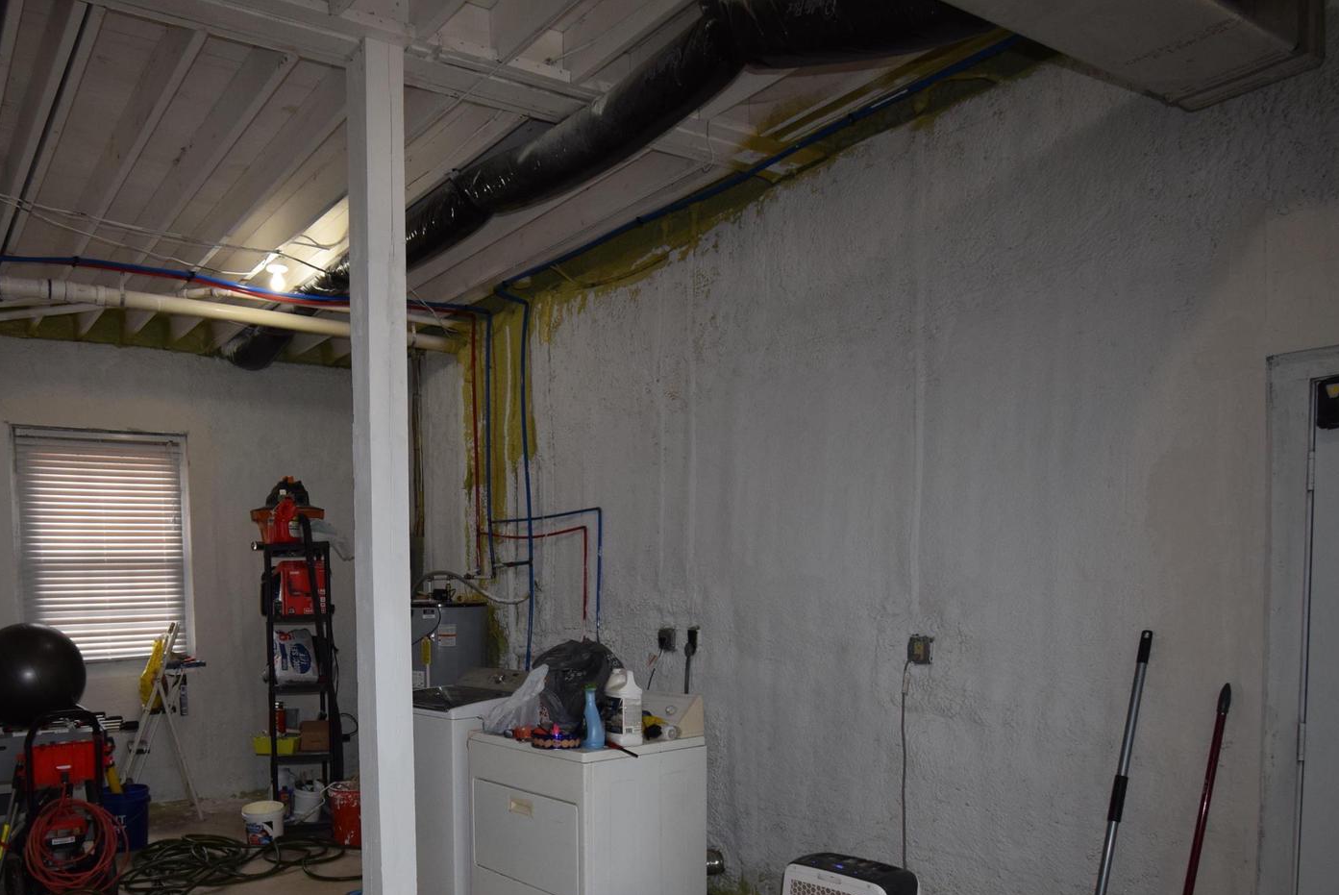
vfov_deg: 49.0
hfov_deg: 67.7
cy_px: 657
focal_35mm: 25
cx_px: 396
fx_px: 944
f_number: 5
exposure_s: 1/100
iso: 800
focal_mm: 11.5
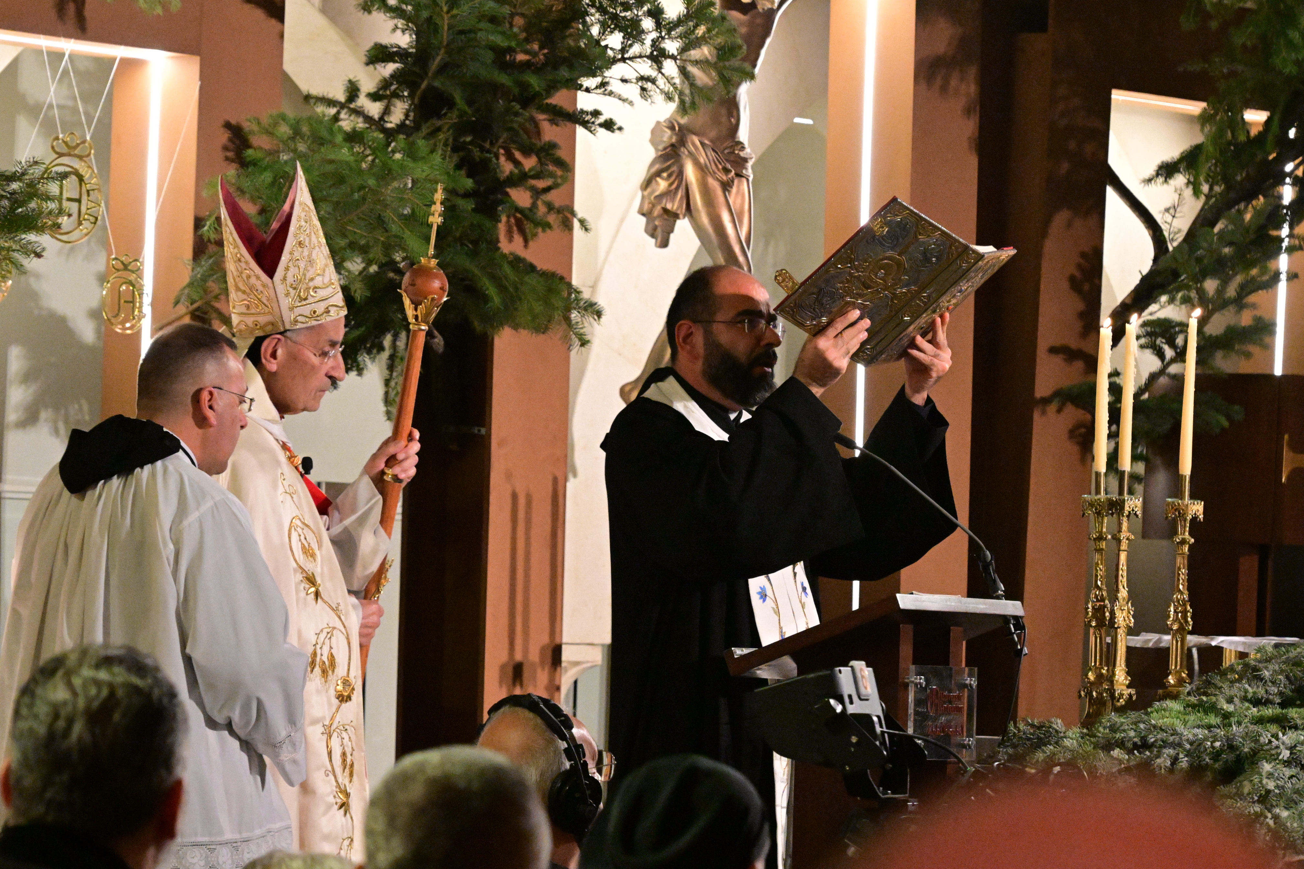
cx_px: 652
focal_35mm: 180
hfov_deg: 11.4
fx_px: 6519
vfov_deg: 7.6
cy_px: 434
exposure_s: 1/400
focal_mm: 120
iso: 10000
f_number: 5.6
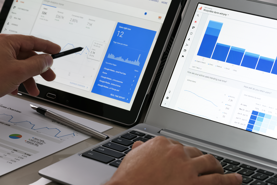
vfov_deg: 12.5
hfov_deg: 18.6
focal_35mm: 110
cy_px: 92
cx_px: 138
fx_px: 847
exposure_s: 1/3
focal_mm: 110
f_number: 11
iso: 500
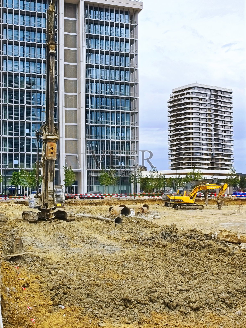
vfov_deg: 41.2
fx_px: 436
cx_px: 123
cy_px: 164
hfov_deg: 31.5
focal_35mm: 46
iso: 50
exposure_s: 1/1087
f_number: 1.65
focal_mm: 6.19
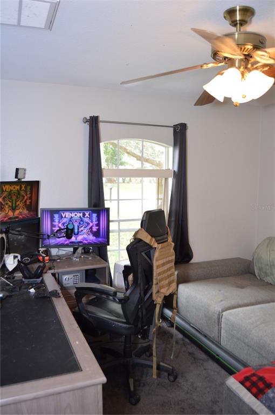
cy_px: 208
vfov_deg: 67.4
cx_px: 138
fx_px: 310
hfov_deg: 47.8
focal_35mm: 27
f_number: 4
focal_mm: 18
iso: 400
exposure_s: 1/60
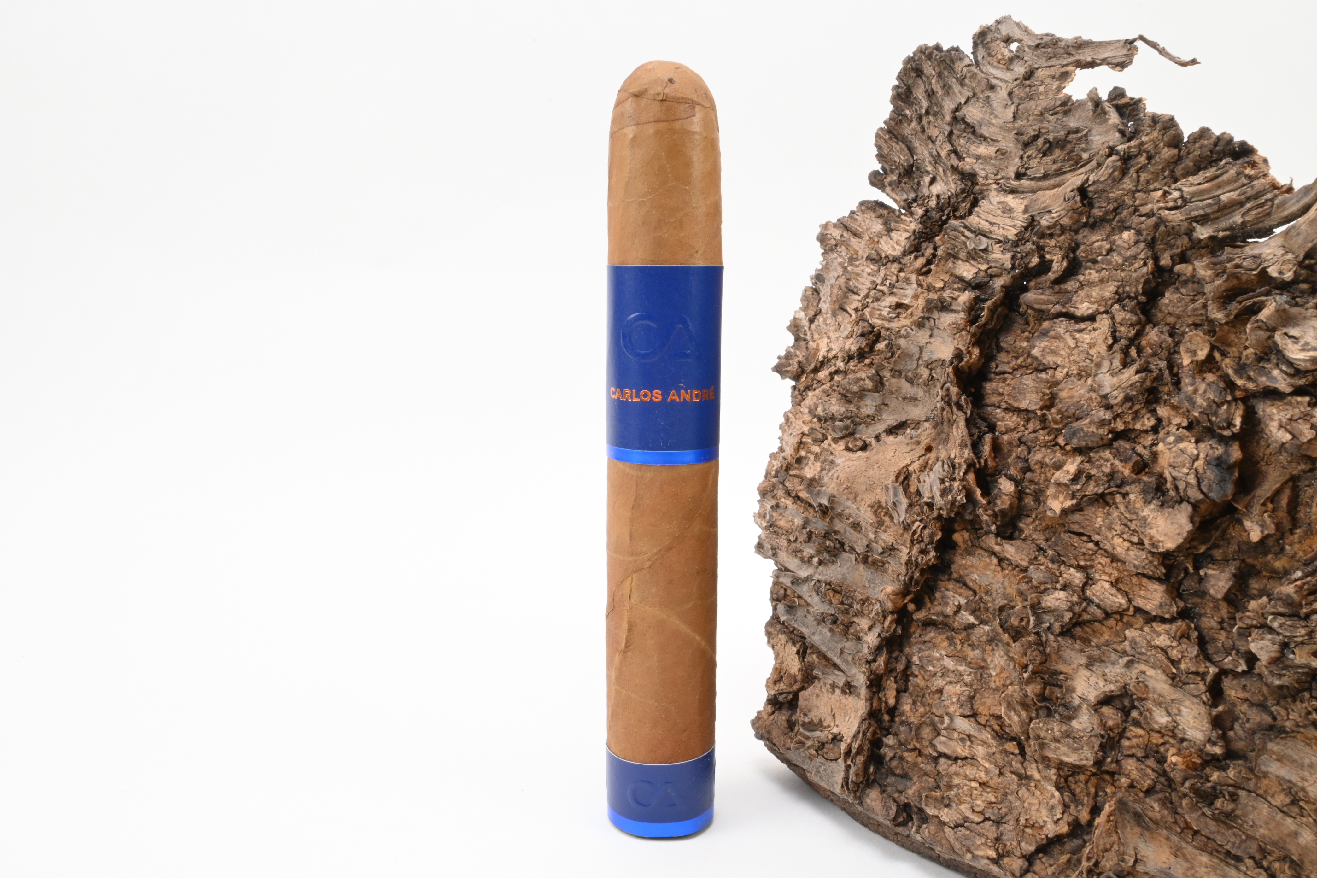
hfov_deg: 59.5
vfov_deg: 41.7
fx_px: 1152
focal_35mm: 32
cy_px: 439
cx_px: 658
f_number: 22
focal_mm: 21
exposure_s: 1/15
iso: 640
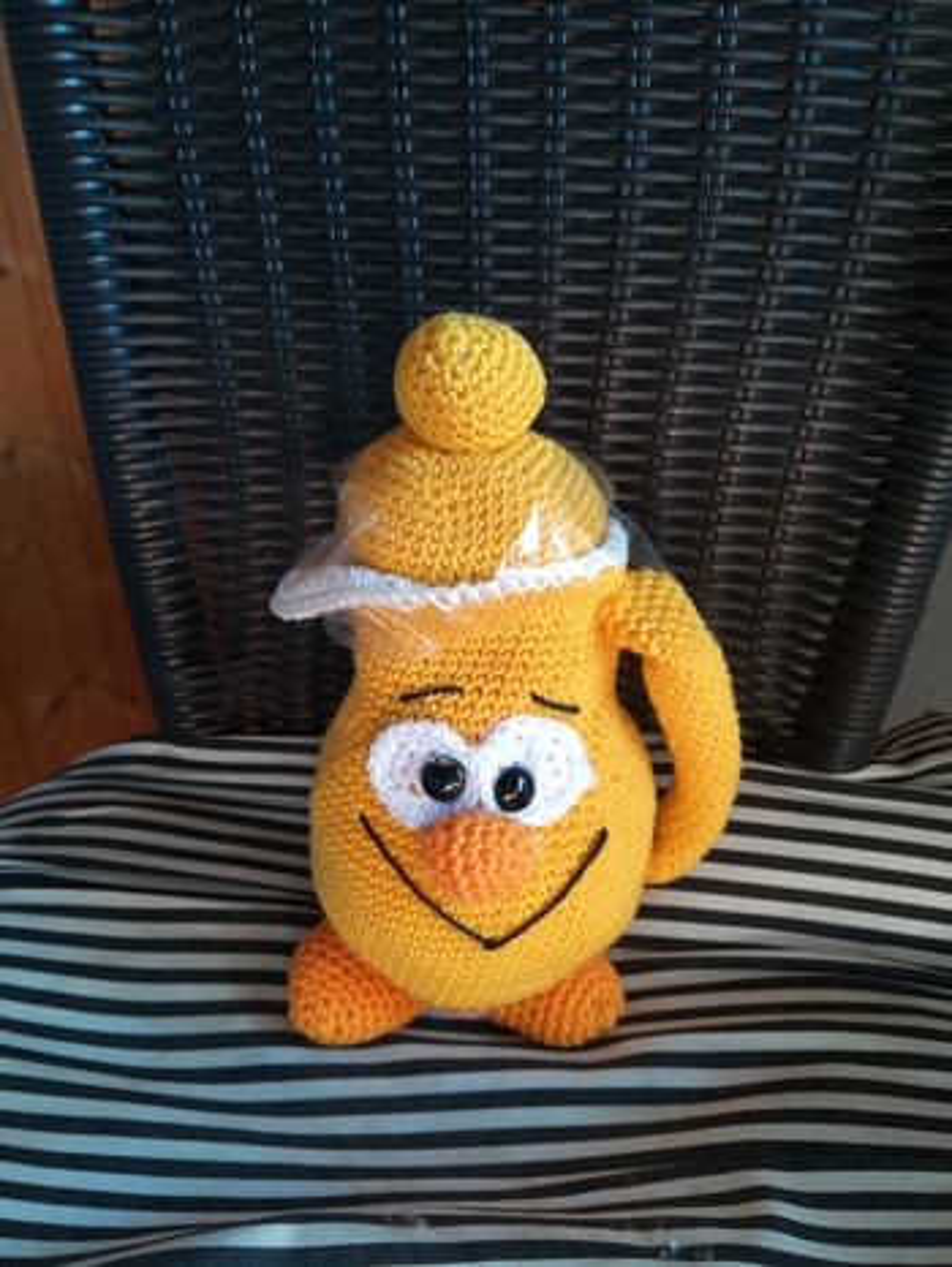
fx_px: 953
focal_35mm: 26
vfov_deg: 67.3
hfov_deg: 53.1
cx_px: 476
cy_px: 634
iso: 250
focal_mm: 3.83
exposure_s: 1/33.3
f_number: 2.2
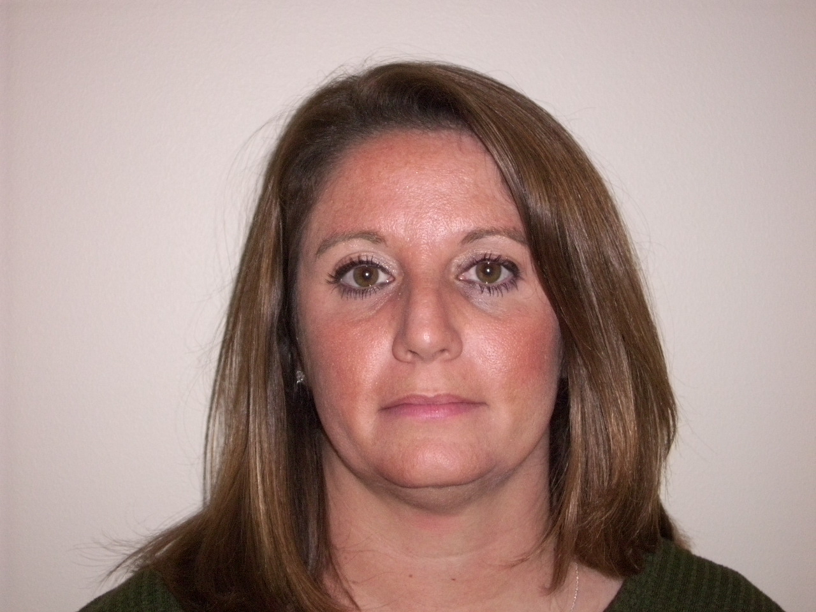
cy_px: 306
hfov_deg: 25.3
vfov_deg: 19.1
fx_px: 1815
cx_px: 408
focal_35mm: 77
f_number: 4.8
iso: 125
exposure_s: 1/50
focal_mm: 13.7
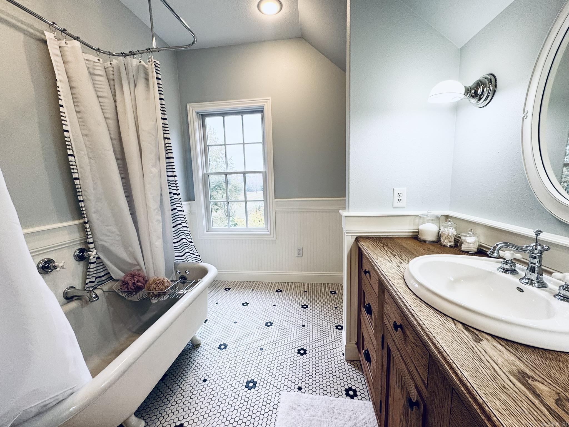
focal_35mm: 14
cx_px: 284
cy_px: 214
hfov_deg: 102.1
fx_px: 230
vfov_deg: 85.7
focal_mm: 2.22
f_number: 2.2
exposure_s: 1/120
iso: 100
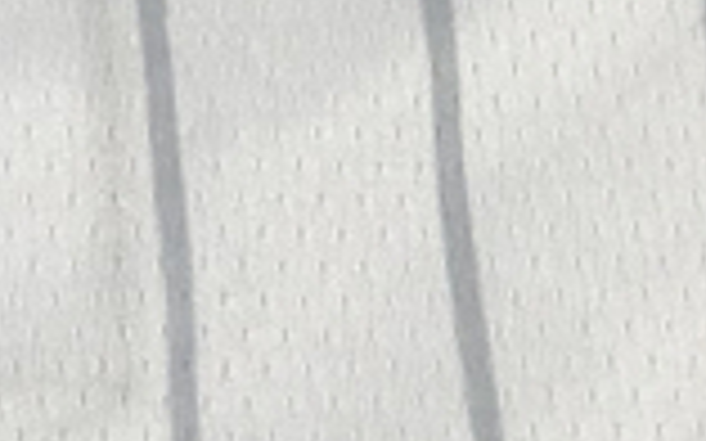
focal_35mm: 151
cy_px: 72
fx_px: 2904
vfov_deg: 8.7
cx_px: -472
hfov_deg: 12.8
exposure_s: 1/110
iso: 20
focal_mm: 3.99
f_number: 1.8
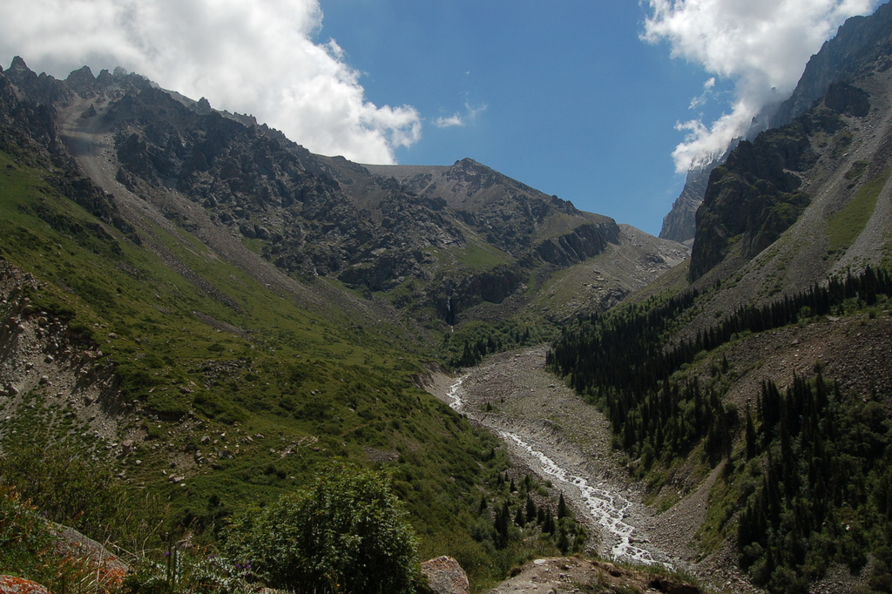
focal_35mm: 27
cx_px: 446
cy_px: 297
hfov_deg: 67.4
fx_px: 669
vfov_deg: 47.9
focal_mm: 18
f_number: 11
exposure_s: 1/500
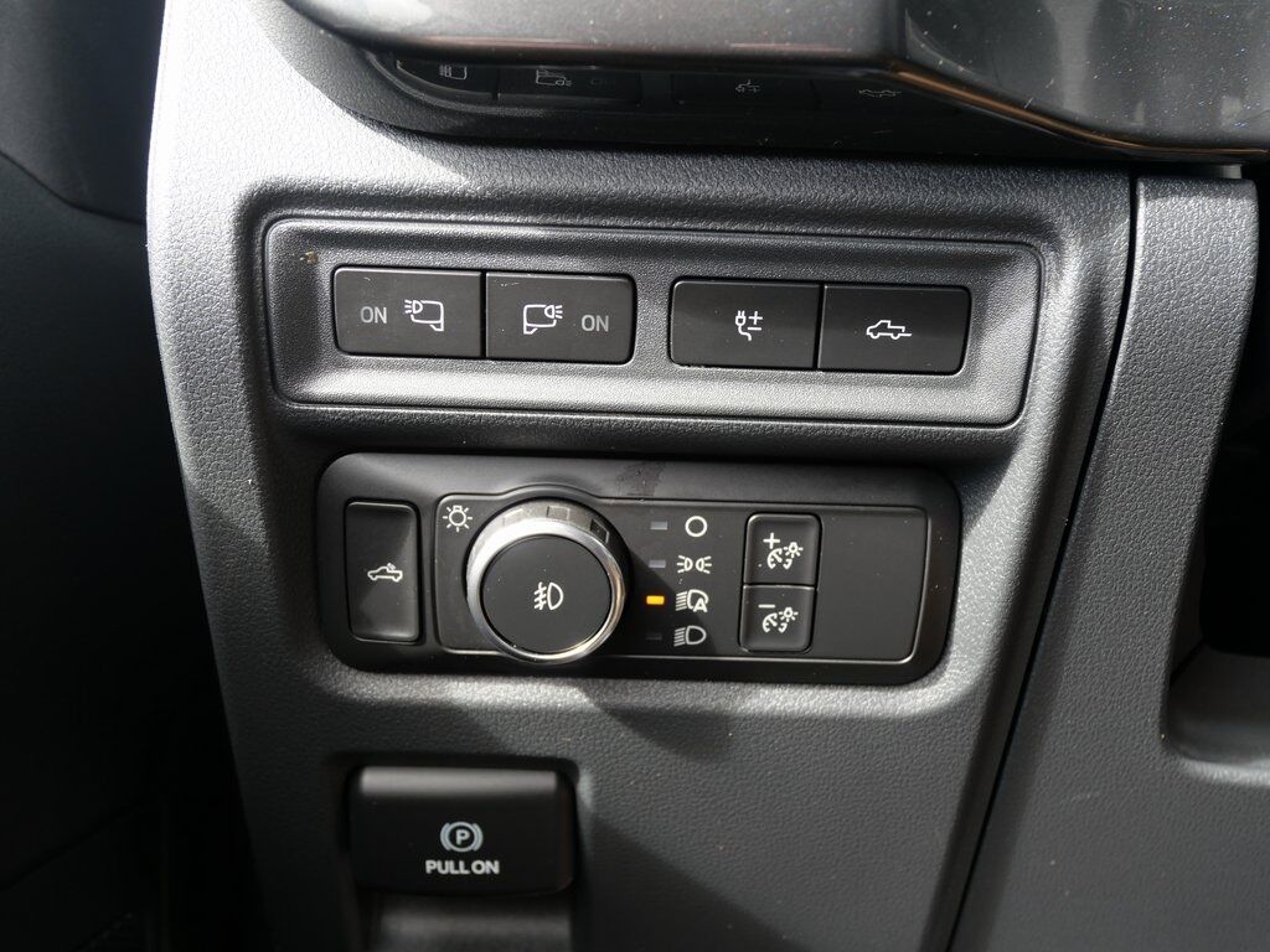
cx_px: 635
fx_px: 1174
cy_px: 476
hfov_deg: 56.8
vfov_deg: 44.2
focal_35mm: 32
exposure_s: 1/60
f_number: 4
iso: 250
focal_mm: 16
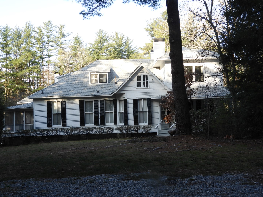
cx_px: 132
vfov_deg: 32.2
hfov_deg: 42.1
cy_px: 98
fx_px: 342
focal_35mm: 45
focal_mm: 8.1
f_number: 4
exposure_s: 1/125
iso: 100
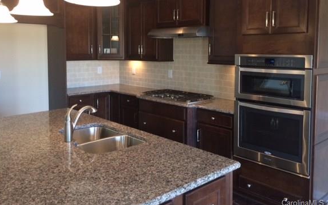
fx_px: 304
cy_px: 72
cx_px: 165
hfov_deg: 56.7
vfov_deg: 37.0
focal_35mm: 34
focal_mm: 4.15
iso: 64
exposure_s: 1/30
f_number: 2.2
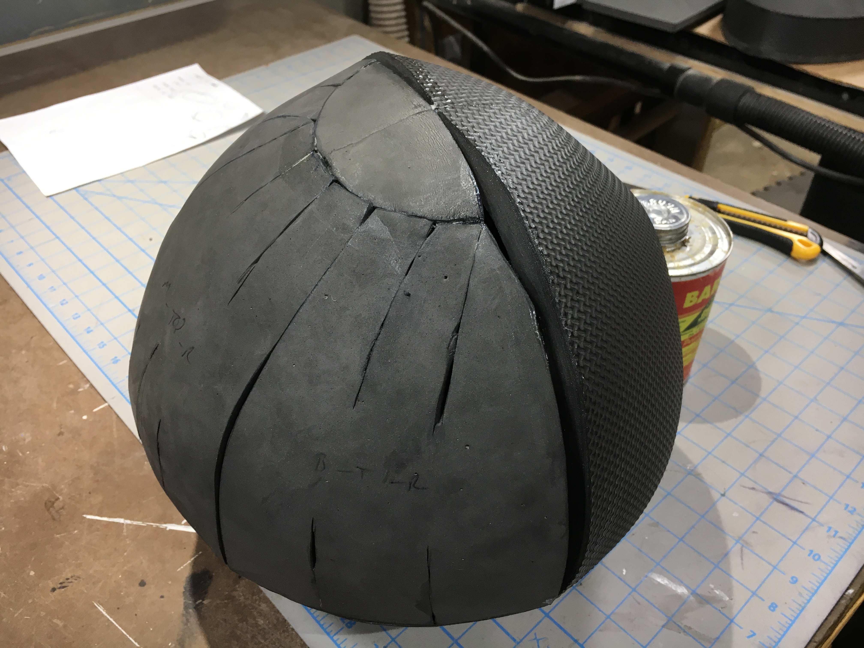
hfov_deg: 61.7
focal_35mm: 29
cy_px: 324
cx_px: 432
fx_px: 724
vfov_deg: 48.2
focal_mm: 4.15
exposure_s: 1/30
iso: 25
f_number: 2.2
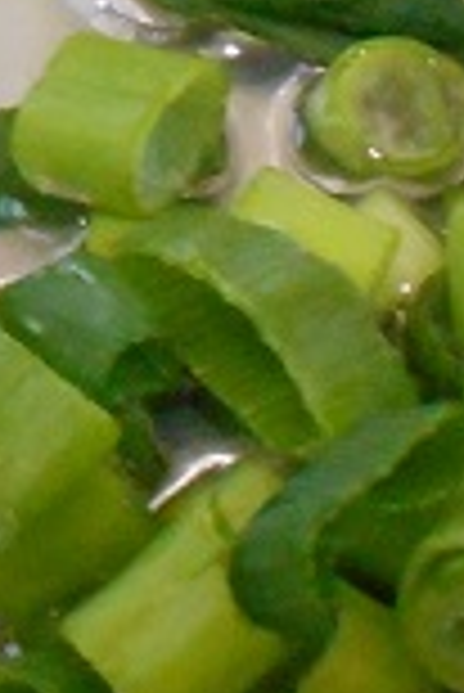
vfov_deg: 11.3
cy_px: 4
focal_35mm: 180
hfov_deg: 7.6
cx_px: 189
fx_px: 3472
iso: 800
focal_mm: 4.6
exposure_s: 1/30
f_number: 3.2
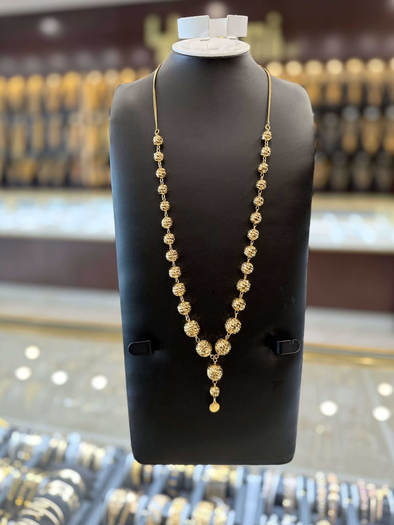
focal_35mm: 25
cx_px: 202
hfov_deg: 54.9
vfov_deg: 69.4
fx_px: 379
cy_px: 257
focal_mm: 6.76
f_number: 1.78
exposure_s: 1/120
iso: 250
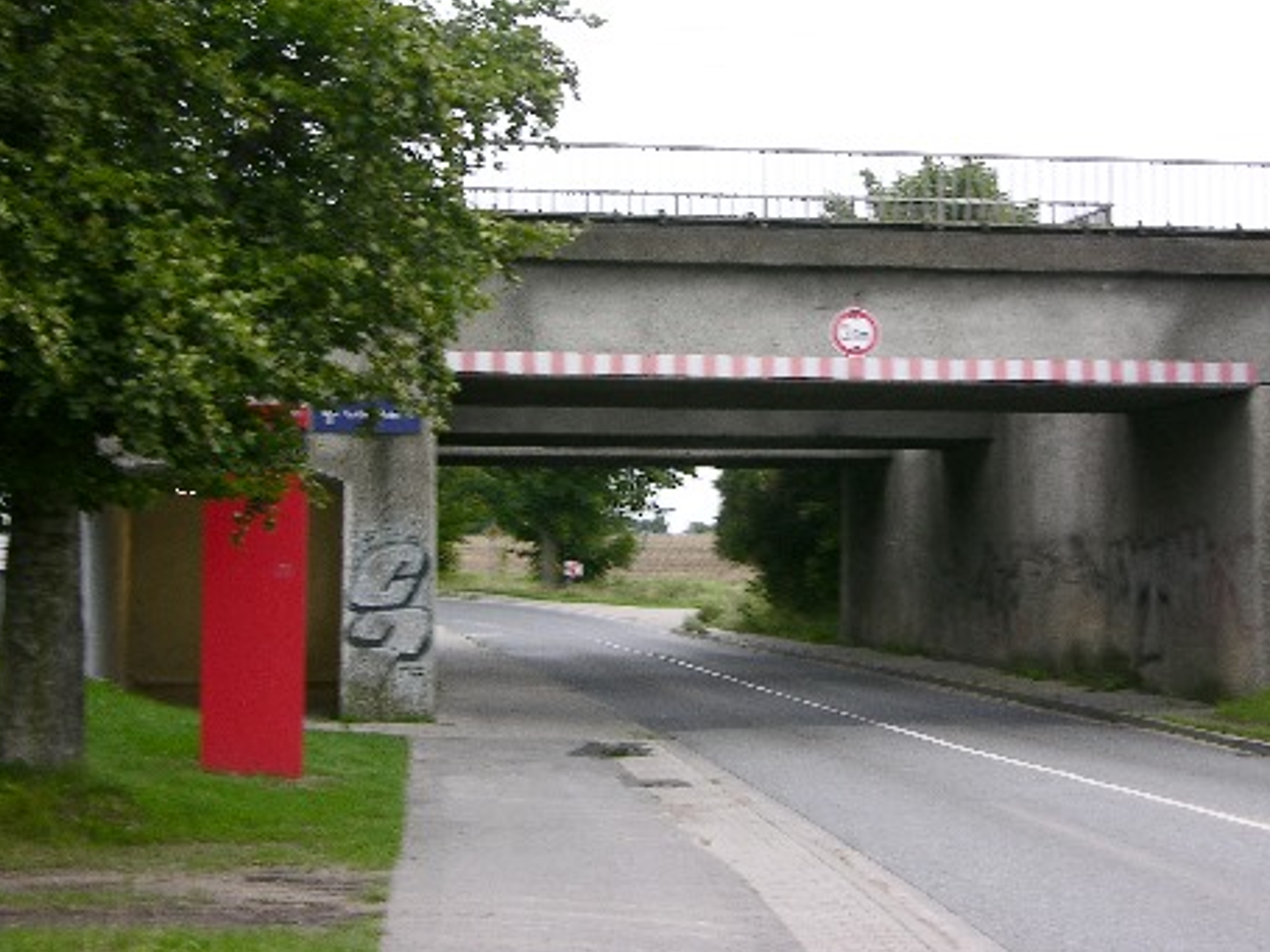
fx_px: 2934
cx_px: 808
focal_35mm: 80
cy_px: 346
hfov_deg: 24.3
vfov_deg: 18.4
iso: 50
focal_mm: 15.7
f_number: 3.2
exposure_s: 1/27.8
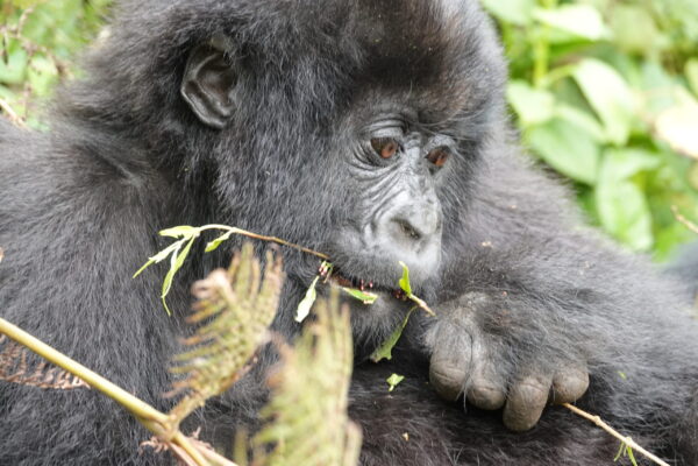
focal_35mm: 200
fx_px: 3877
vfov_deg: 6.9
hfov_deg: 10.3
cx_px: 349
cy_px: 233
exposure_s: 1/160
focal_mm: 73.24
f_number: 4
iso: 800
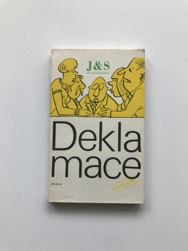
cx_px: 94
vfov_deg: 63.4
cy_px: 126
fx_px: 203
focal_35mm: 28
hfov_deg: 49.7
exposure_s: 1/100
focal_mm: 3.99
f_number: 1.8
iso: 25
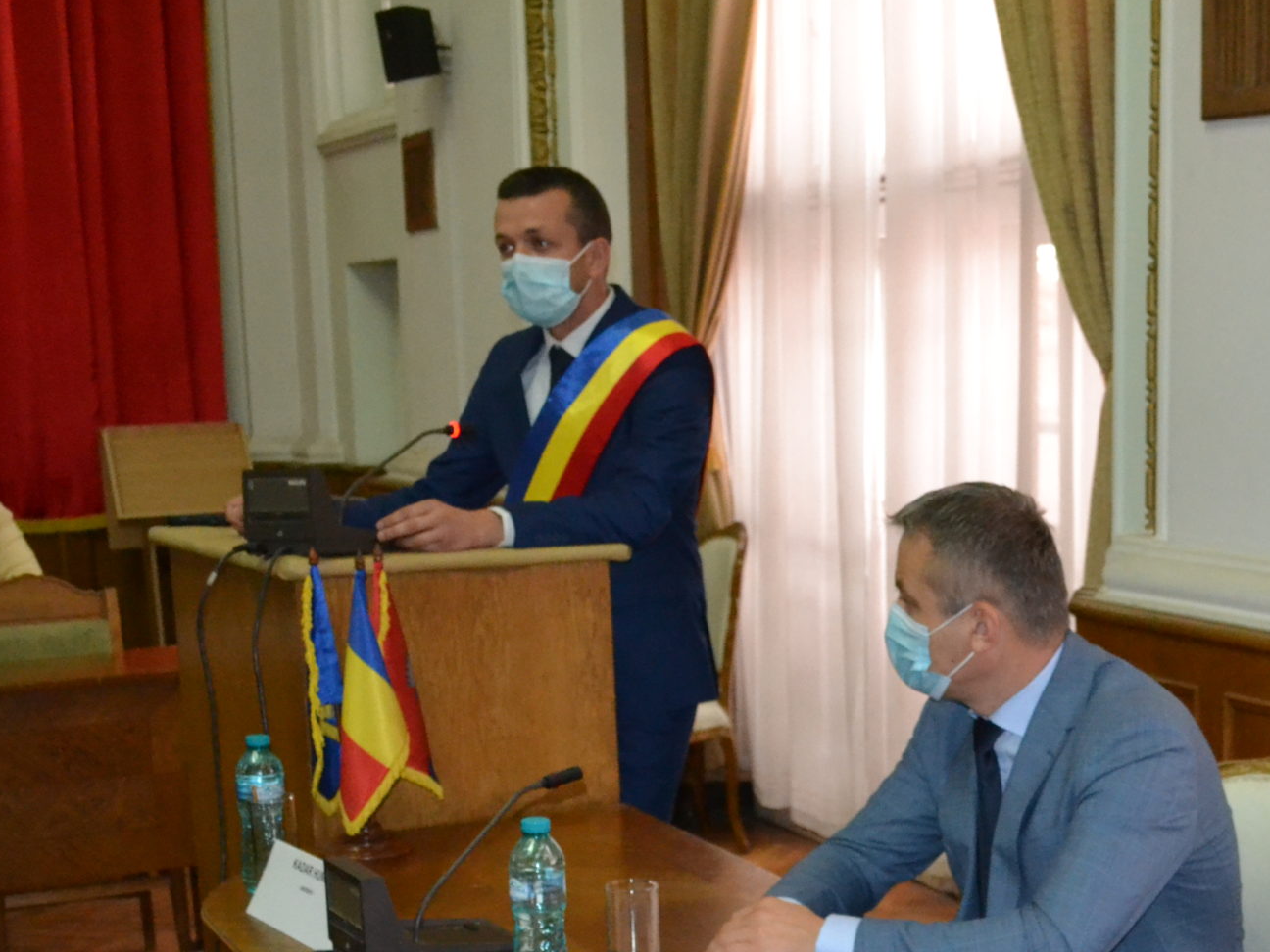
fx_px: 2091
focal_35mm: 57
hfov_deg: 32.2
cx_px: 1137
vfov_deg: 25.0
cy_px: 816
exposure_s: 1/60
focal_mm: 20
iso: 2800
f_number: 3.8
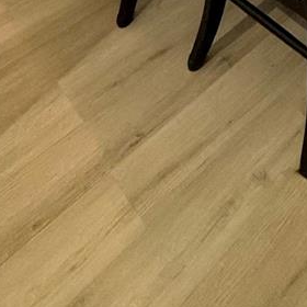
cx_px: 359
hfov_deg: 28.5
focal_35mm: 53
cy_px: -293
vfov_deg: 19.6
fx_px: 532
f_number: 2.2
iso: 160
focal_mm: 2.22
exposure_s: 1/120
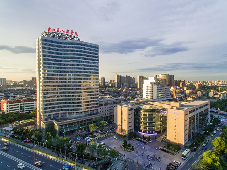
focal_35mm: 20
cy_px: 85
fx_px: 131
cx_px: 114
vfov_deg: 65.9
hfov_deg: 81.8
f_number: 2.8
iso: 138
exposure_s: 1/25
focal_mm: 3.61
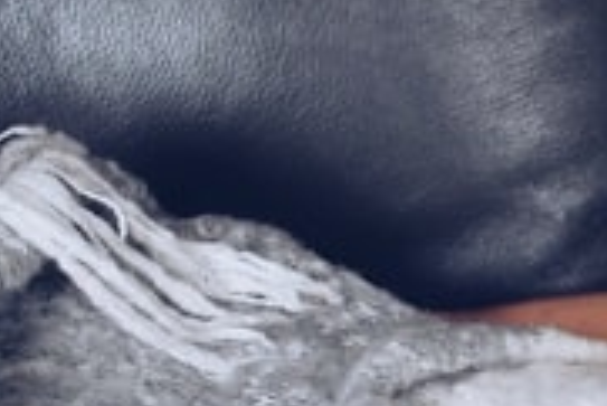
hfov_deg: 8.1
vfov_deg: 5.5
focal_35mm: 248
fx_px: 4185
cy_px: 372
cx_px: 976
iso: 200
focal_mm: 50
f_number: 1.8
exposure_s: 1/160
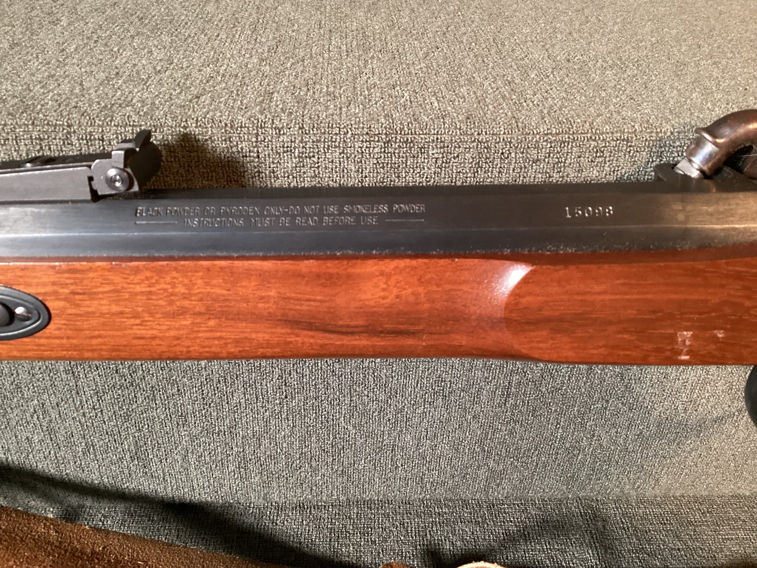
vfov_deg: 45.4
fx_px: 678
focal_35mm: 31
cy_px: 284
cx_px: 378
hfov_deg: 58.3
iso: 400
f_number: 2.4
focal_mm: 3.3
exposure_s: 1/40
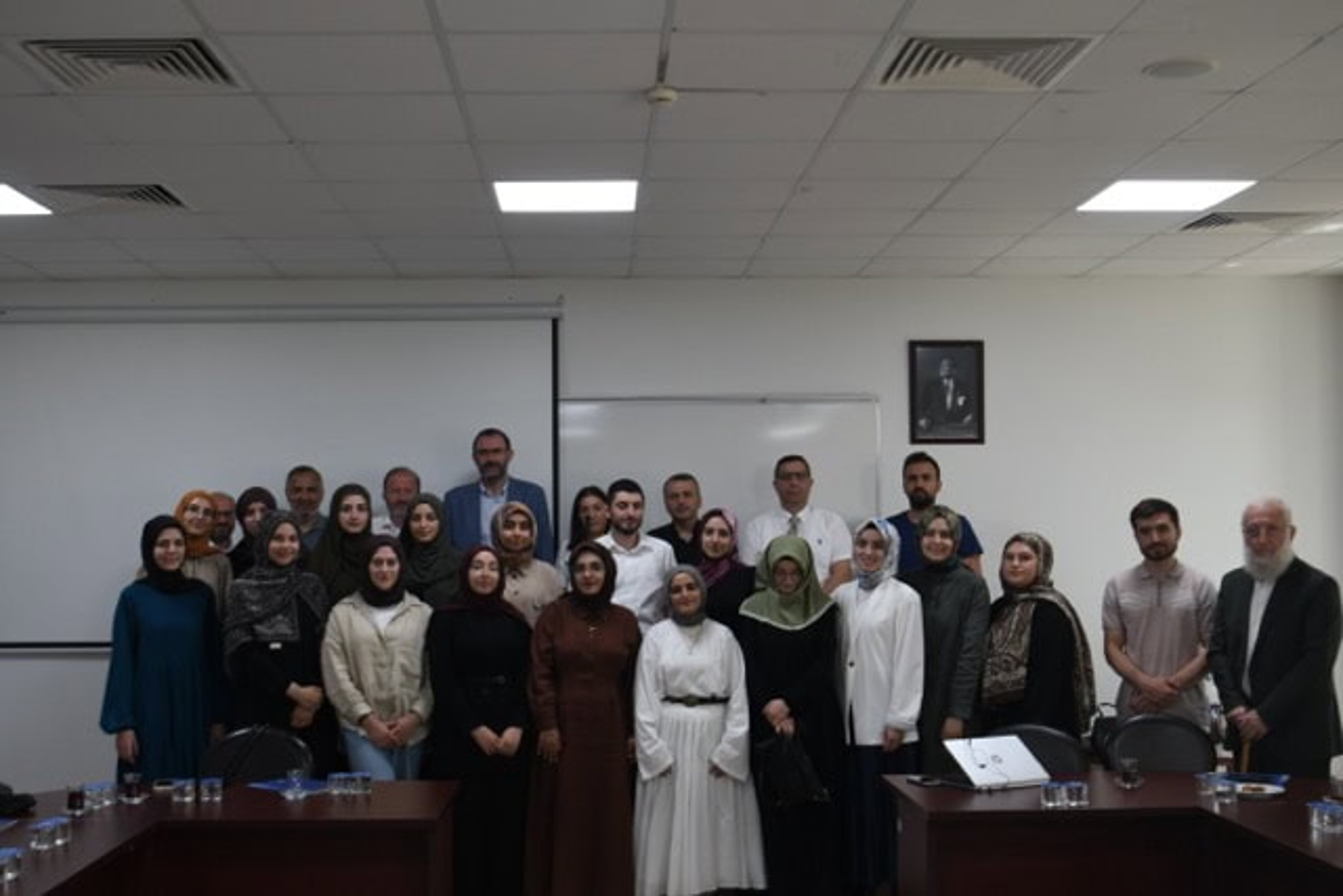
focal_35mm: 43
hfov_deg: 45.4
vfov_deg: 31.2
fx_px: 1604
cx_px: 672
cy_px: 448
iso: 250
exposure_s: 1/100
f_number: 2.8
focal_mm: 29
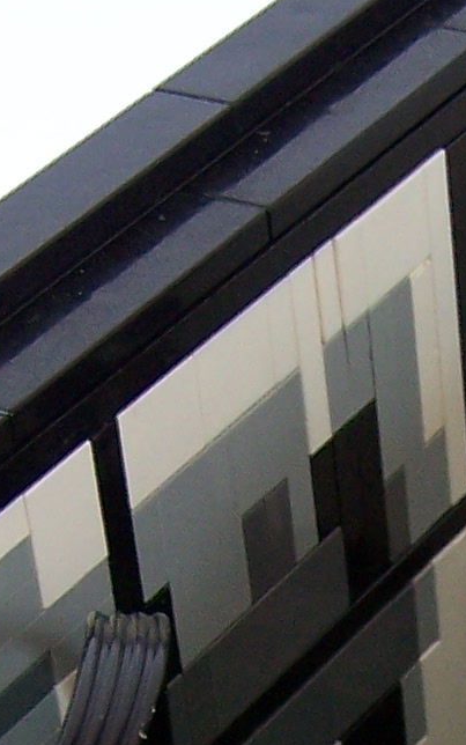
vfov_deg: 12.5
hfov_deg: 8.0
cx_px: 609
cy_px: 1034
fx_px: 3269
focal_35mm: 161
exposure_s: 8
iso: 100
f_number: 2.8
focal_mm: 6.3
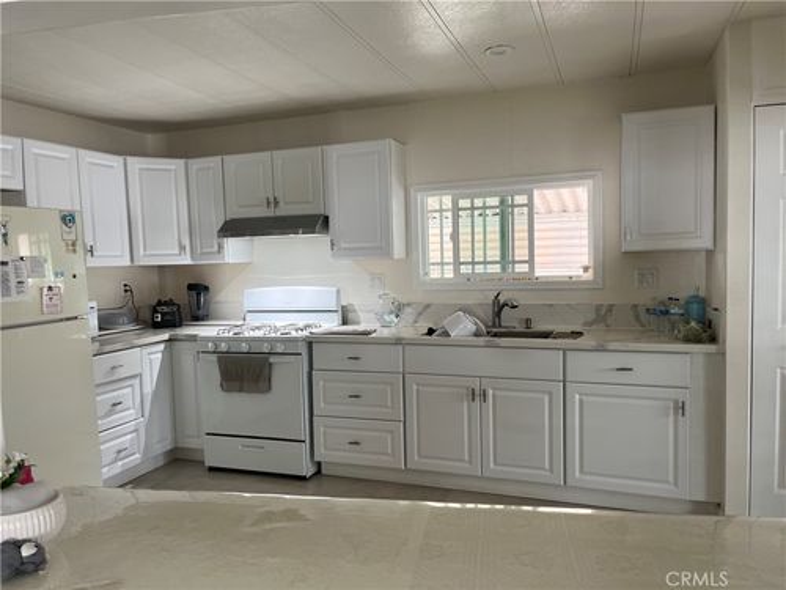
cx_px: 393
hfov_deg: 67.3
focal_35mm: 26
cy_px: 295
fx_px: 590
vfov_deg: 53.1
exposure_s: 1/60
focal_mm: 5.1
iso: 80
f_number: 1.6
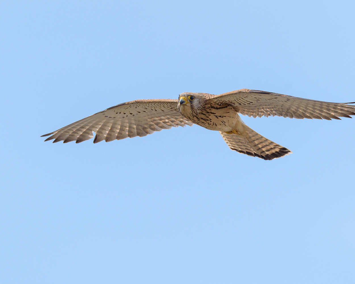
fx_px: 7124
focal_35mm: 678
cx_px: 195
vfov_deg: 2.3
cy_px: 142
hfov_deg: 2.9
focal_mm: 600
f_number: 8
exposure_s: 1/1250
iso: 360
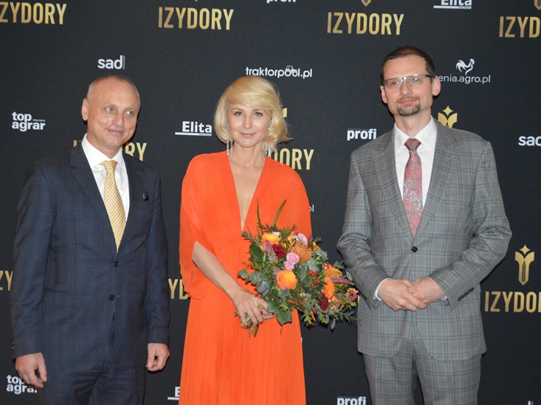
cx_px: 255
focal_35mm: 53
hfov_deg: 36.2
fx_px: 828
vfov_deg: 27.5
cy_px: 199
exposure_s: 1/60
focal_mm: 32
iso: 3200
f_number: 4.2
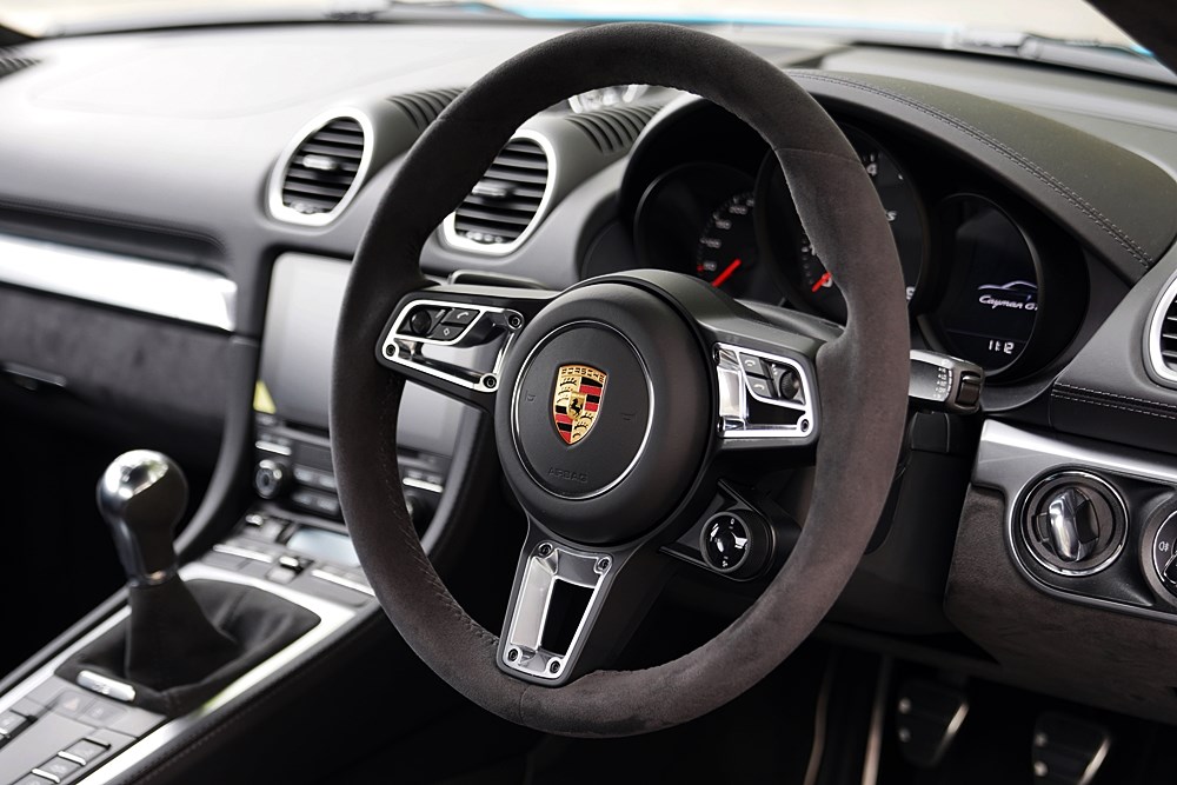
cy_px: 392
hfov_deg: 29.2
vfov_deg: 19.7
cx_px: 588
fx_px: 2256
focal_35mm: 69
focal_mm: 46
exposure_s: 1/60
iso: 160
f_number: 2.8
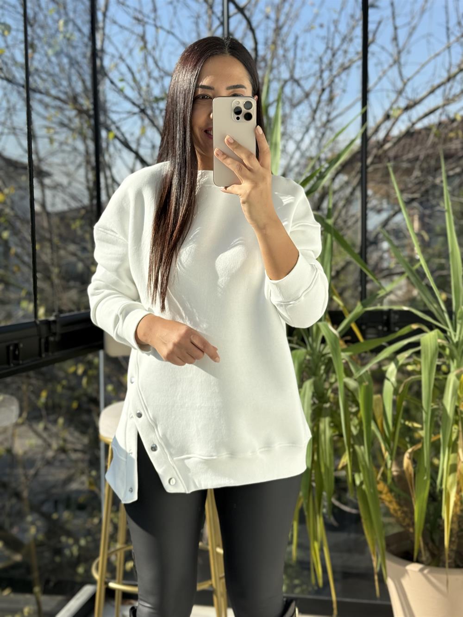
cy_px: 308
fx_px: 856
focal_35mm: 48
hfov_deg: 30.3
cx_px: 232
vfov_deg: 39.7
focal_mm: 6.76
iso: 80
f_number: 1.78
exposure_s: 1/1715
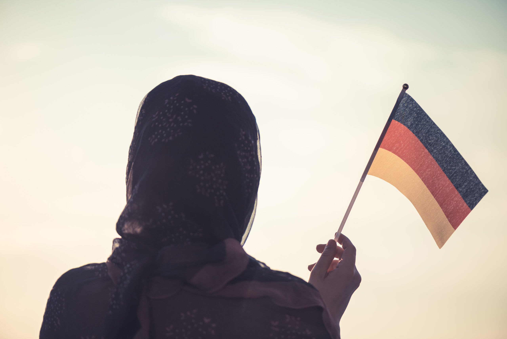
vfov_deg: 13.1
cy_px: 170
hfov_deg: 19.4
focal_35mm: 105
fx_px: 1479
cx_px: 254
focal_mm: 105
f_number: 8
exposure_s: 1/3200
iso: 100
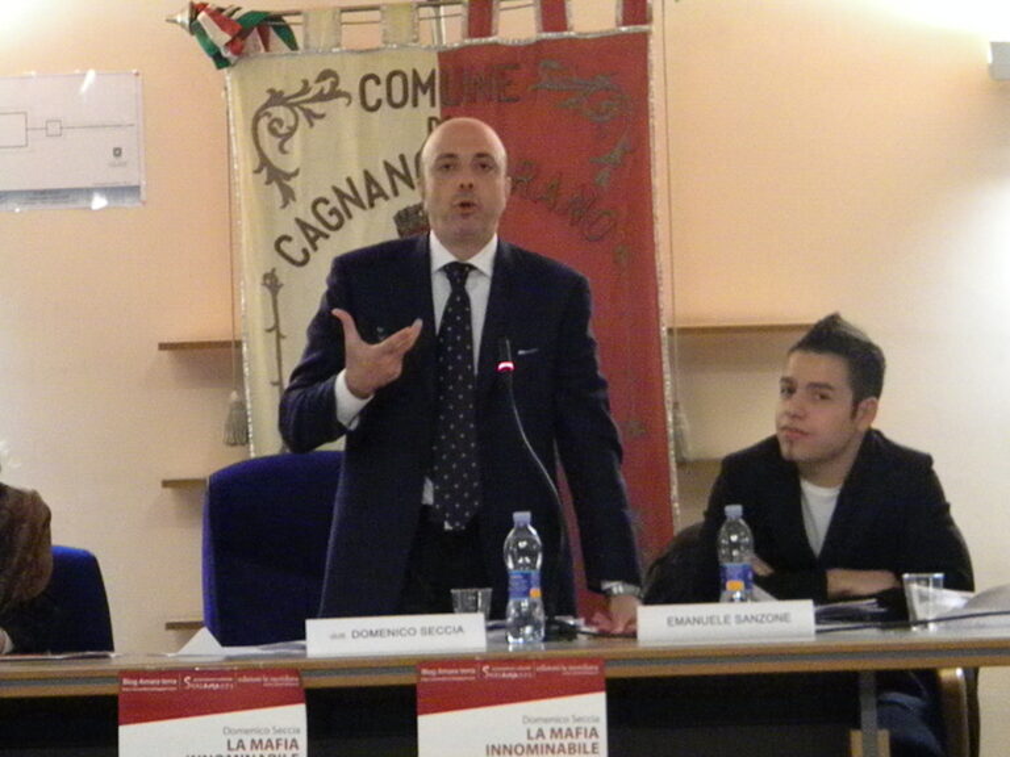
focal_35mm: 148
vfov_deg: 10.0
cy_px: 378
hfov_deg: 13.3
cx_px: 505
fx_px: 4318
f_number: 5
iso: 3200
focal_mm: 26.8
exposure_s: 1/23.4
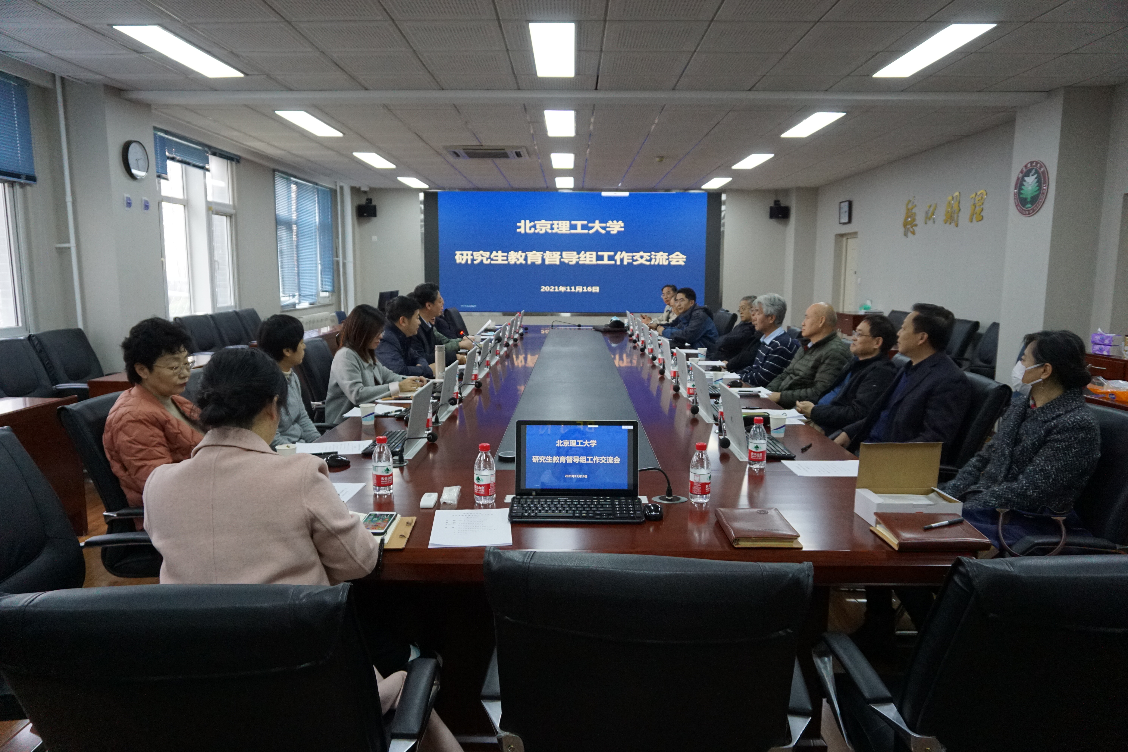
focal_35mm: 24
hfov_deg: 73.7
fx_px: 752
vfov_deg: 53.1
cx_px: 564
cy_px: 376
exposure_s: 1/160
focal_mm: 16
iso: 1600
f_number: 4
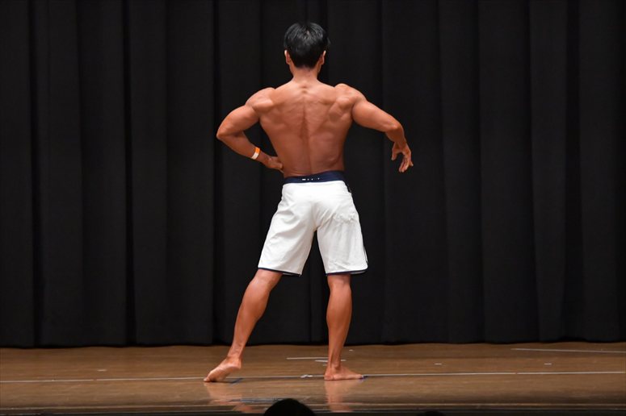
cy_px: 208
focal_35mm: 240
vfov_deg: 5.7
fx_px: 4171
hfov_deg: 8.6
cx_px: 313
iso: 6400
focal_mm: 160
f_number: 5.6
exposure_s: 1/400
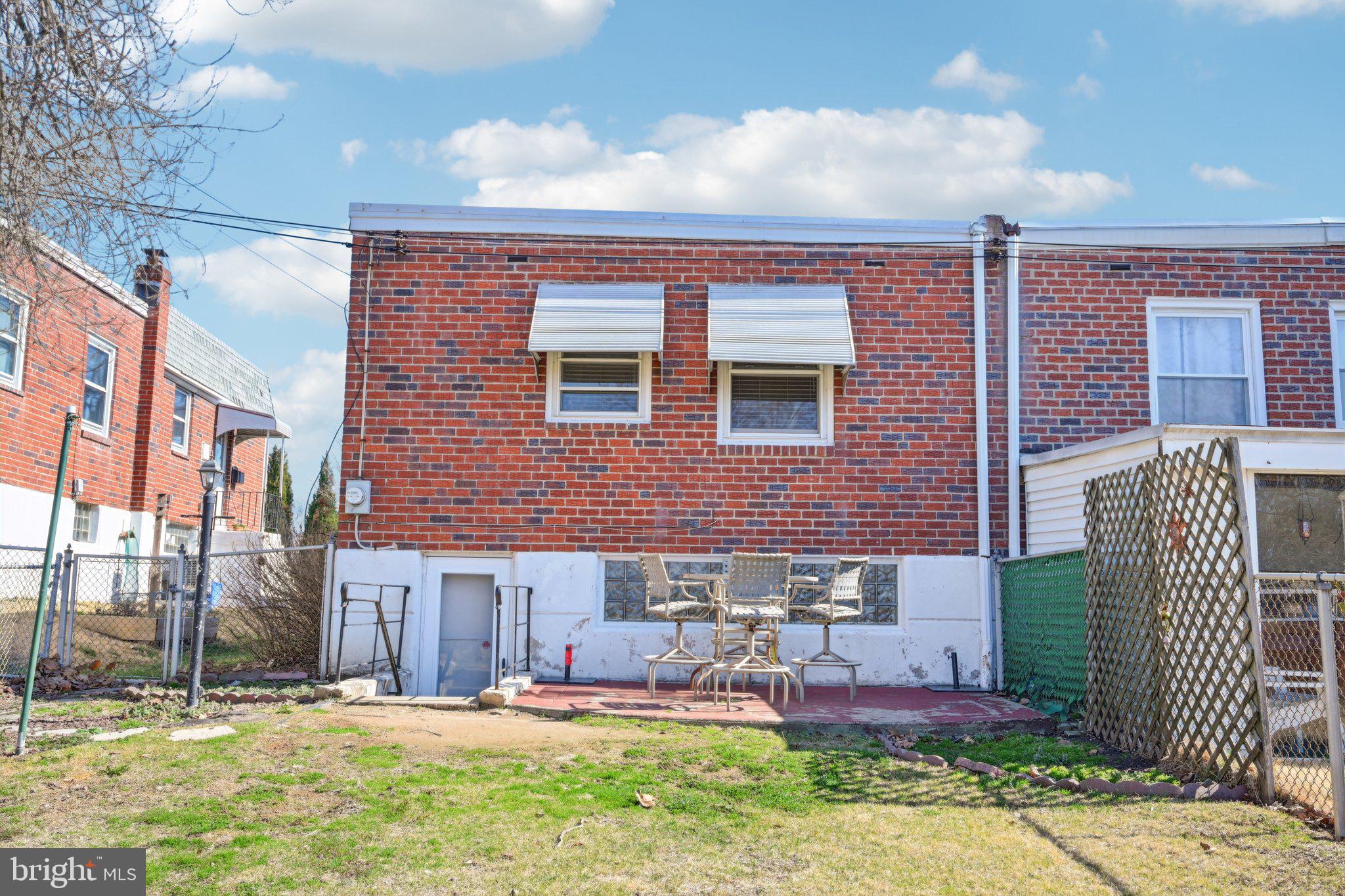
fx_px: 1121
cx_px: 672
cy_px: 448
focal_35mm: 30
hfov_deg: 61.9
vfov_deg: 43.6
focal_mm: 30
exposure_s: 1/640
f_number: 8
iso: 800
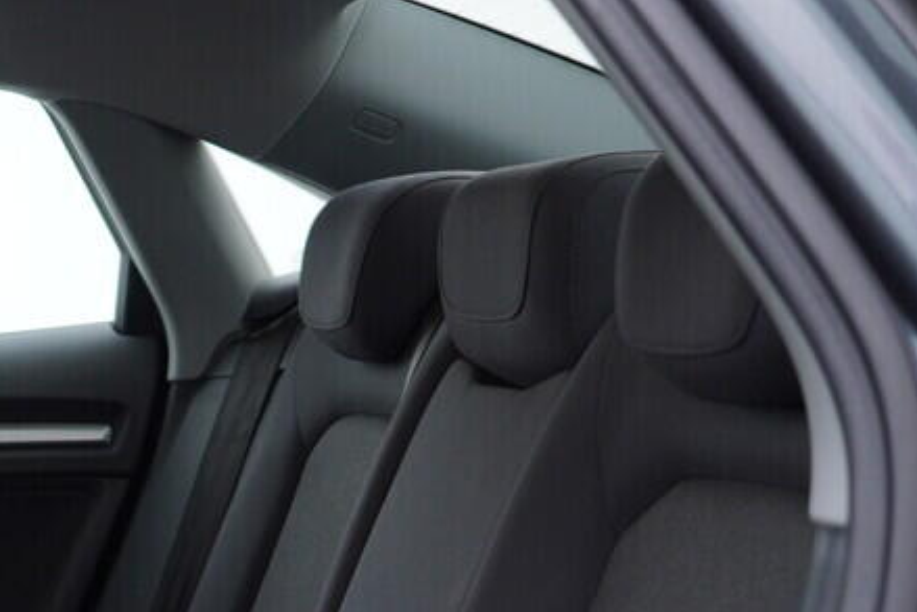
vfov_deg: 15.8
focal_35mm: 84
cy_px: 676
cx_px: -104
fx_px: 2140
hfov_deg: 22.7
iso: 125
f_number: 2.8
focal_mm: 24
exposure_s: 1/40
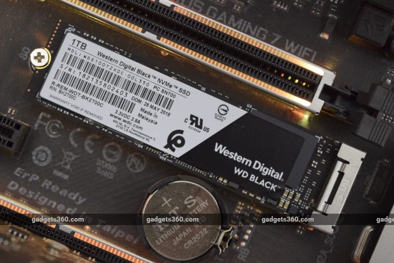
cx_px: 197
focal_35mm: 82
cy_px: 132
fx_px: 903
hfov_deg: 24.6
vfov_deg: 16.5
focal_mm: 55
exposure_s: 1/60
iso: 1600
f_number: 5.6
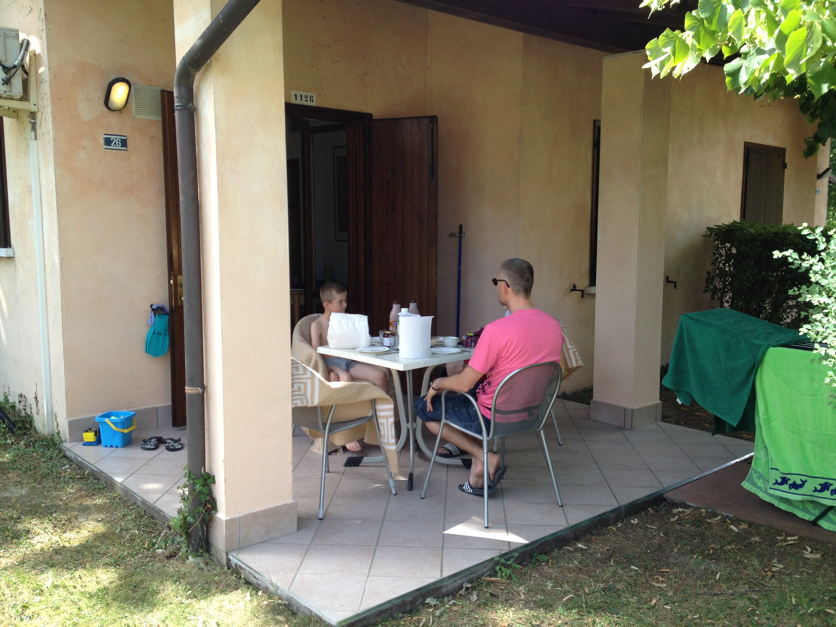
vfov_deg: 40.7
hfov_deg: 52.6
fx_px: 845
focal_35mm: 35
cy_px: 314
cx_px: 418
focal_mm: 4.28
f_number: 2.4
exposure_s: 1/274
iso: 64
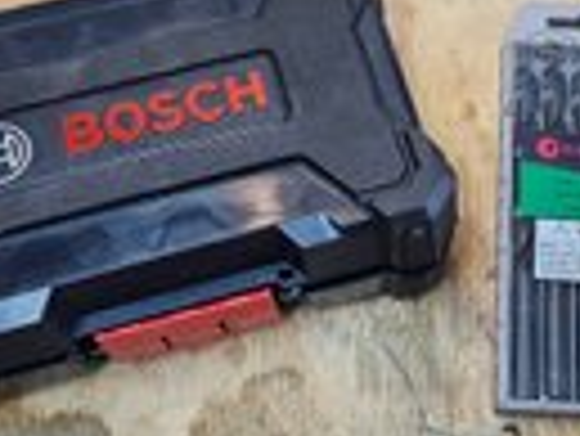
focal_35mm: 61
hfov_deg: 30.7
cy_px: 267
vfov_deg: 24.0
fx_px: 1023
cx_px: 479
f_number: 1.7
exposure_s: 1/120
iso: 80
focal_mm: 6.3
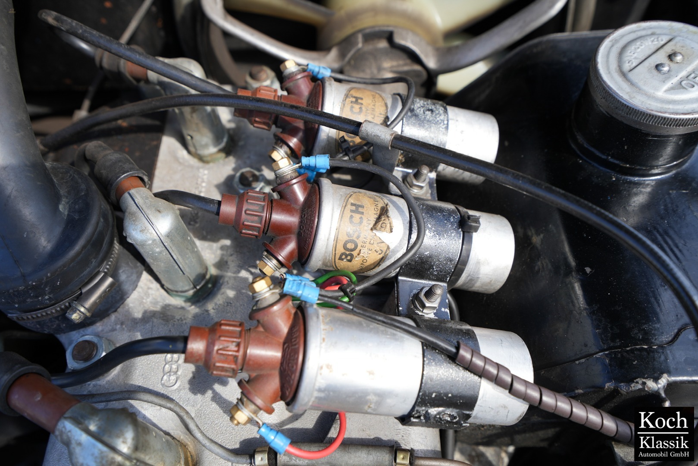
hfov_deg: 63.6
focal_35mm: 29
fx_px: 562
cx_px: 349
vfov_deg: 45.0
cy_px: 233
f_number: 5.6
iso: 100
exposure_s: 1/125
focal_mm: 29
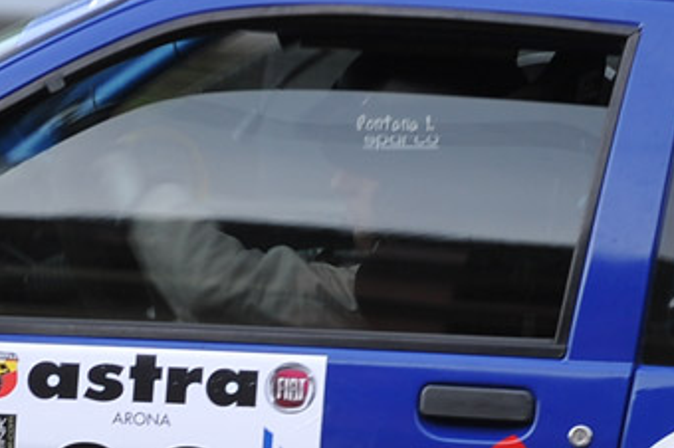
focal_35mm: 329
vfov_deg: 4.2
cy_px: 527
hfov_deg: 6.3
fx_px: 6154
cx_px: 248
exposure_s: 1/50
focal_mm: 62
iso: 200
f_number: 9
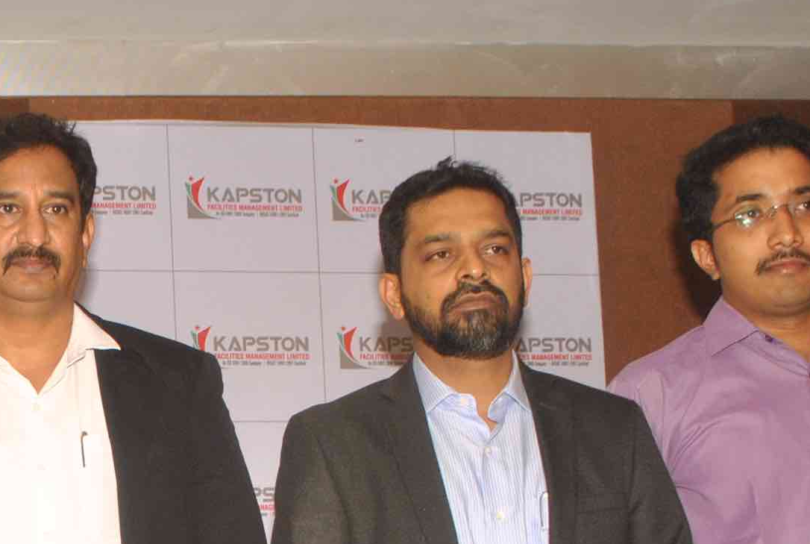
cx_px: -34
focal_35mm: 96
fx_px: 2164
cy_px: 467
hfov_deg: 20.4
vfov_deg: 14.2
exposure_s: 1/160
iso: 400
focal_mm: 24
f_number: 7.1
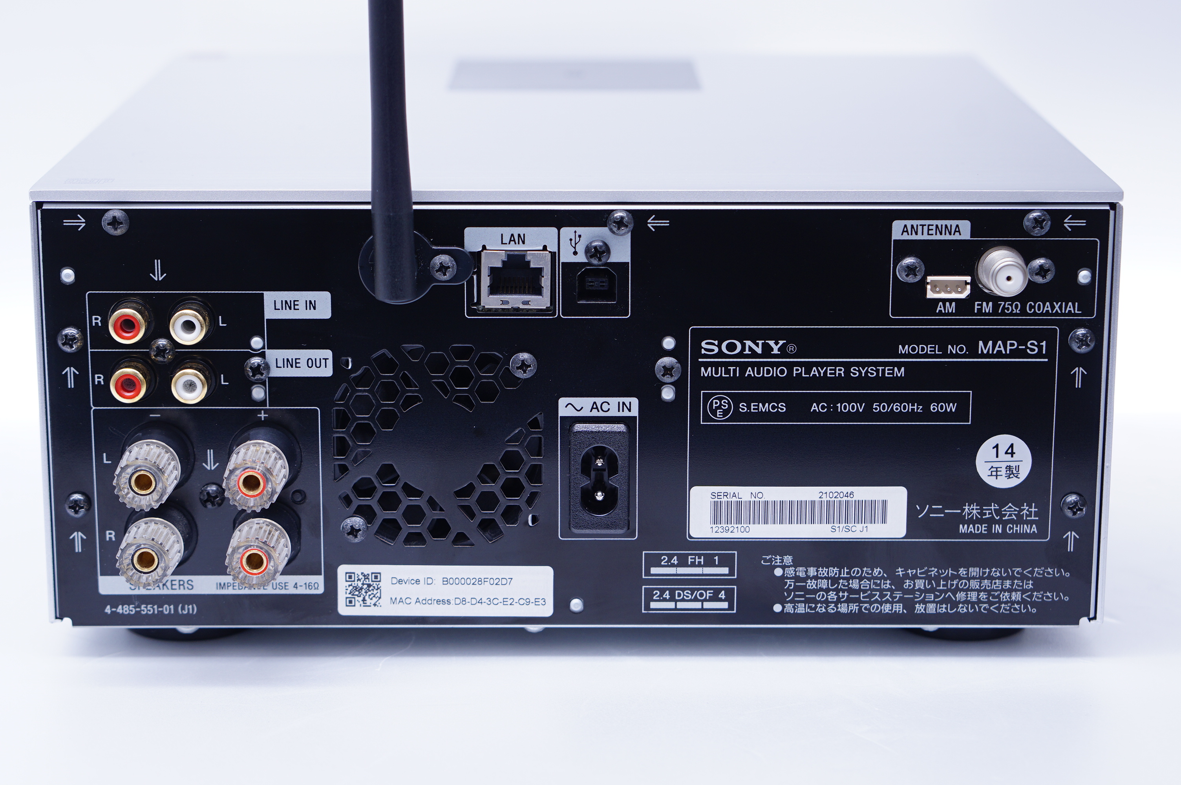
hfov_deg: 27.0
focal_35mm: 75
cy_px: 392
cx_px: 590
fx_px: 2458
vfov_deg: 18.1
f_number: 4
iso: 200
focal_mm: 50
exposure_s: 1/60
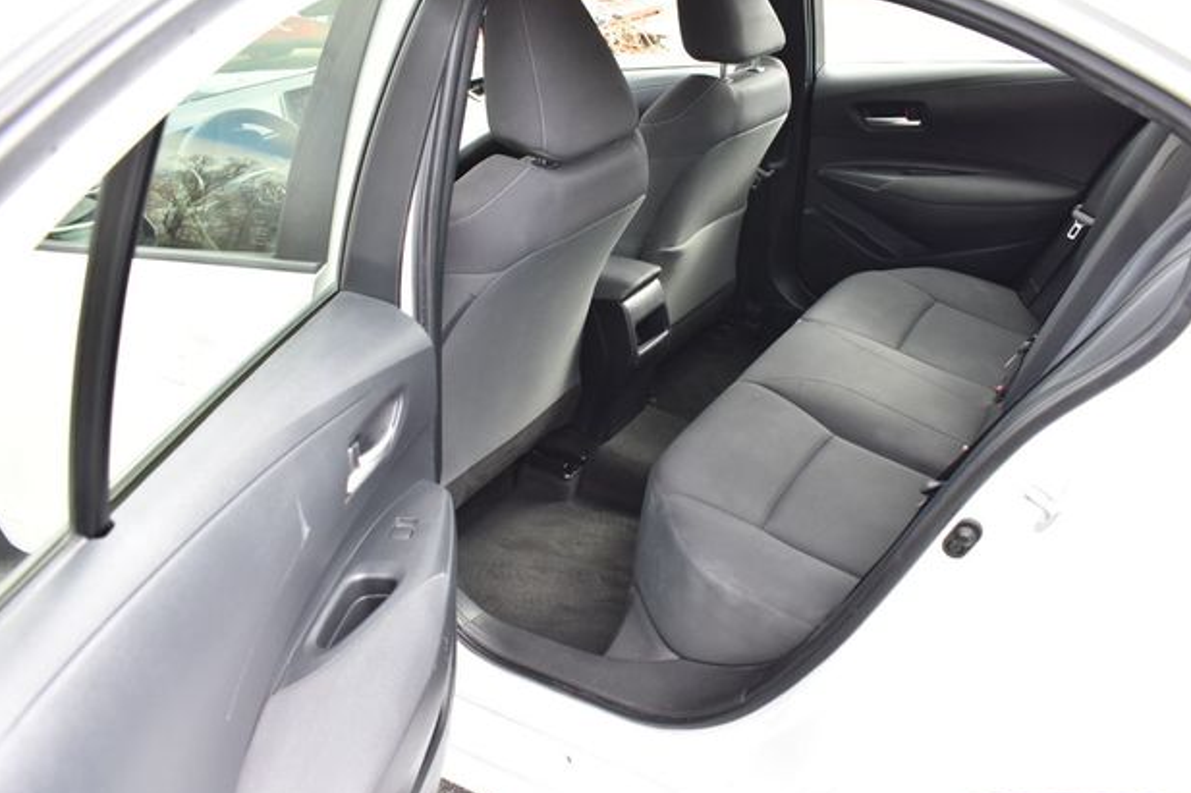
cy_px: 396
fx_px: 926
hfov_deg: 65.5
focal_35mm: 28
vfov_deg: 46.4
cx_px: 610
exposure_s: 1/125
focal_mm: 18
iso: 450
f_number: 5.6
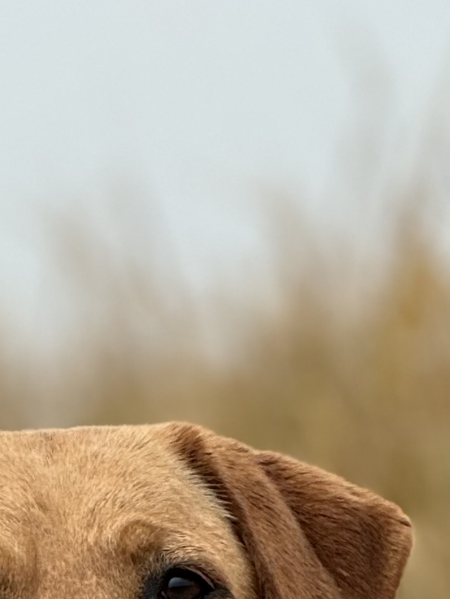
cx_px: -12
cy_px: 1211
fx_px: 9076
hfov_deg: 2.8
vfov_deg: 3.7
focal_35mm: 524
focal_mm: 15.66
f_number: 2.8
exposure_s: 1/303
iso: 50
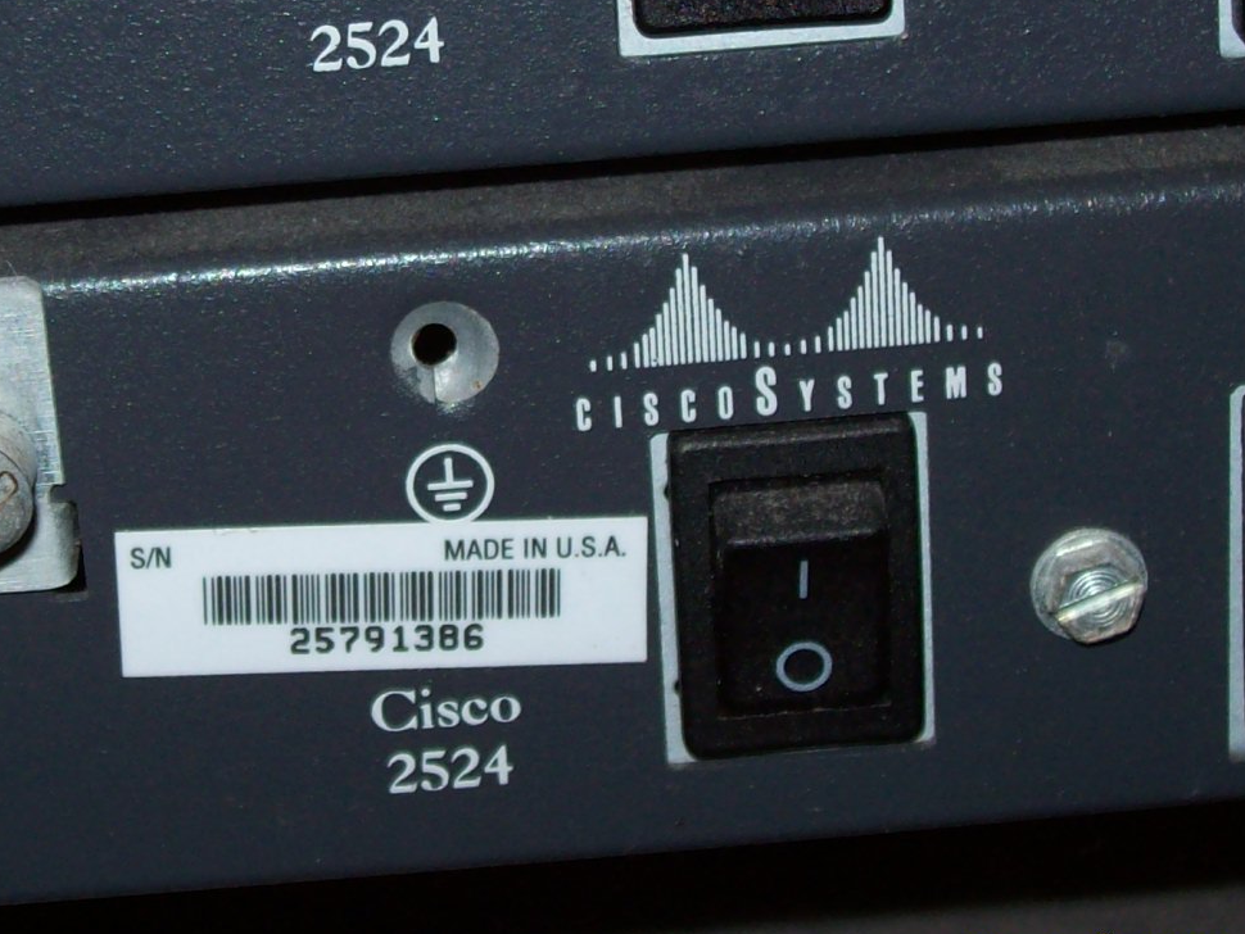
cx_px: 366
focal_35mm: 95
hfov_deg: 20.5
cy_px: 190
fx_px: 3418
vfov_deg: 15.5
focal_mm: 7.6
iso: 80
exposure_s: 1/73.6
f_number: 3
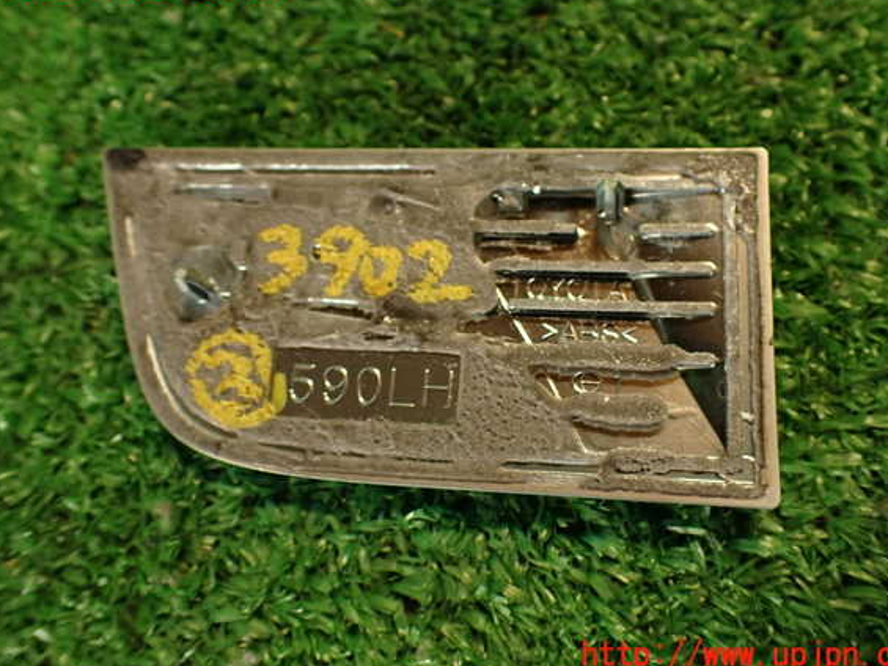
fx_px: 872
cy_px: 322
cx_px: 465
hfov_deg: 53.9
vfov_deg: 41.8
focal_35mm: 34
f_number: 2.4
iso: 250
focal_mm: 5.79
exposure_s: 1/30
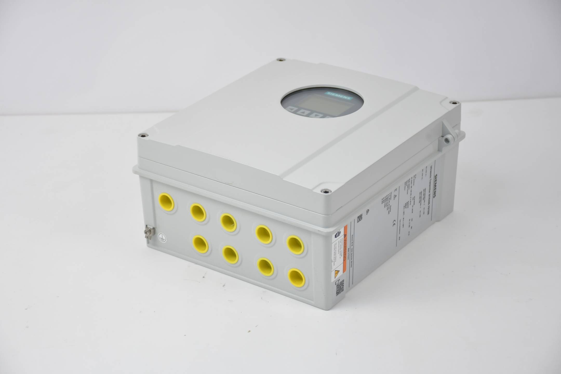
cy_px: 187
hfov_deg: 22.6
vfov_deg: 15.2
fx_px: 1402
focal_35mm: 90
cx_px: 280
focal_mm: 60
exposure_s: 1/100
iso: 450
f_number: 5
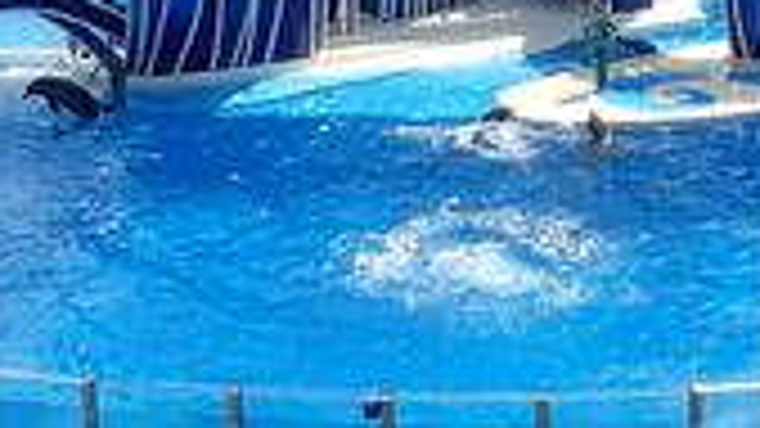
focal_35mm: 87
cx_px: 387
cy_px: 14
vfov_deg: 13.7
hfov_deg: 24.5
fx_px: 1753
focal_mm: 5.5
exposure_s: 1/2000
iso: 200
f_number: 3.2
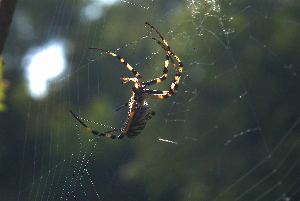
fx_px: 1690
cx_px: 150
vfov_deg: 6.8
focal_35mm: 202
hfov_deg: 10.1
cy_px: 100
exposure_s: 1/180
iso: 640
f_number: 11
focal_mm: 135
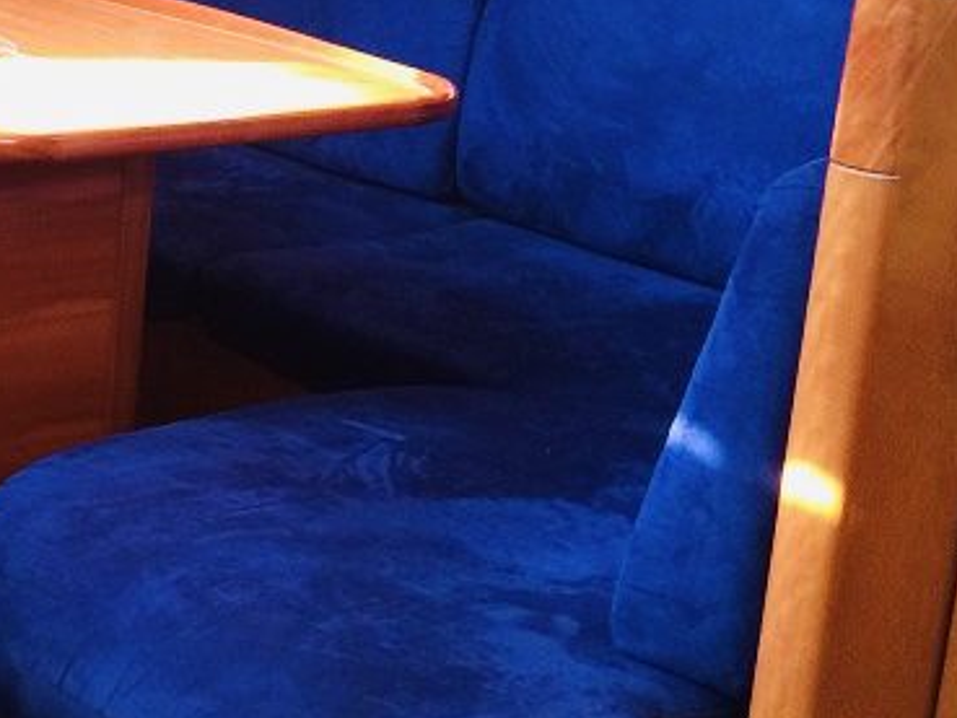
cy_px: 144
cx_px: -171
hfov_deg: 23.3
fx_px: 2129
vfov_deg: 19.0
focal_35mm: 77
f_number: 2.2
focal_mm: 4.15
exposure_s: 1/33
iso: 80
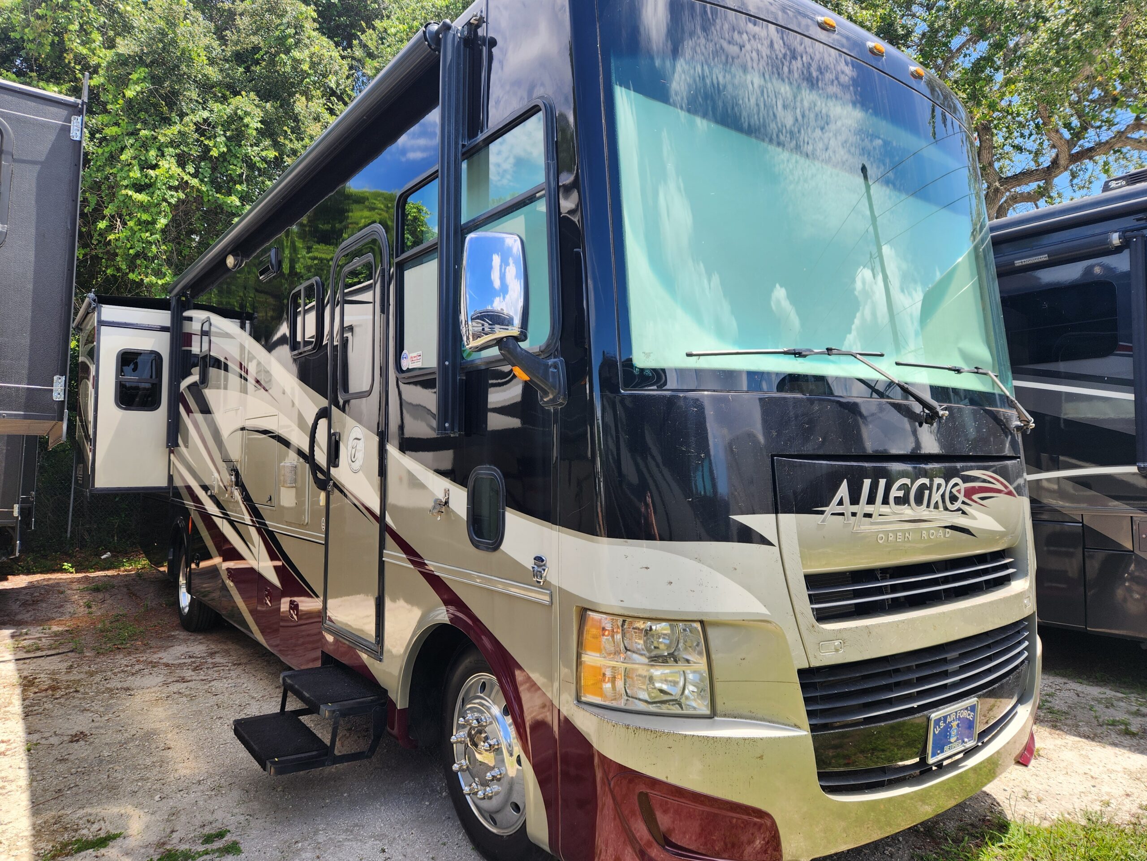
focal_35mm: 23
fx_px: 762
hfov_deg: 73.9
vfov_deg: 58.9
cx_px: 574
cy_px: 430
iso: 20
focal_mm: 5.4
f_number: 1.8
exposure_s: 1/603
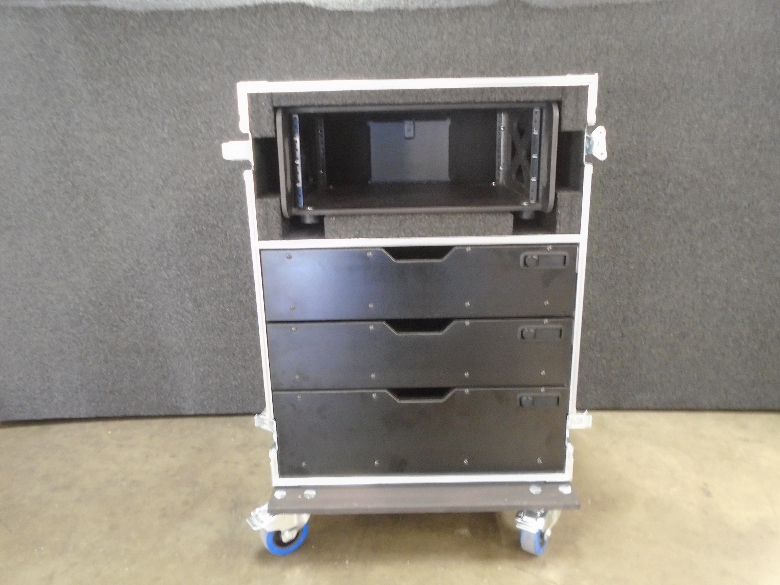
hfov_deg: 67.3
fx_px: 586
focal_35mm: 26
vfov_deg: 53.1
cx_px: 390
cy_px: 292
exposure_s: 1/4
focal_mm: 4.6
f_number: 3.2
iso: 400
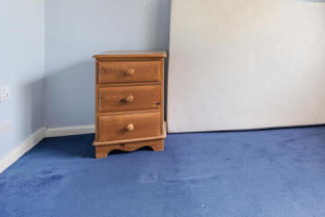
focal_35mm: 29
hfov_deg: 57.3
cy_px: 31
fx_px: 262
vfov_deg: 42.1
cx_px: 274
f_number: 8
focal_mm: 16
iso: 400
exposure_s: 1/13
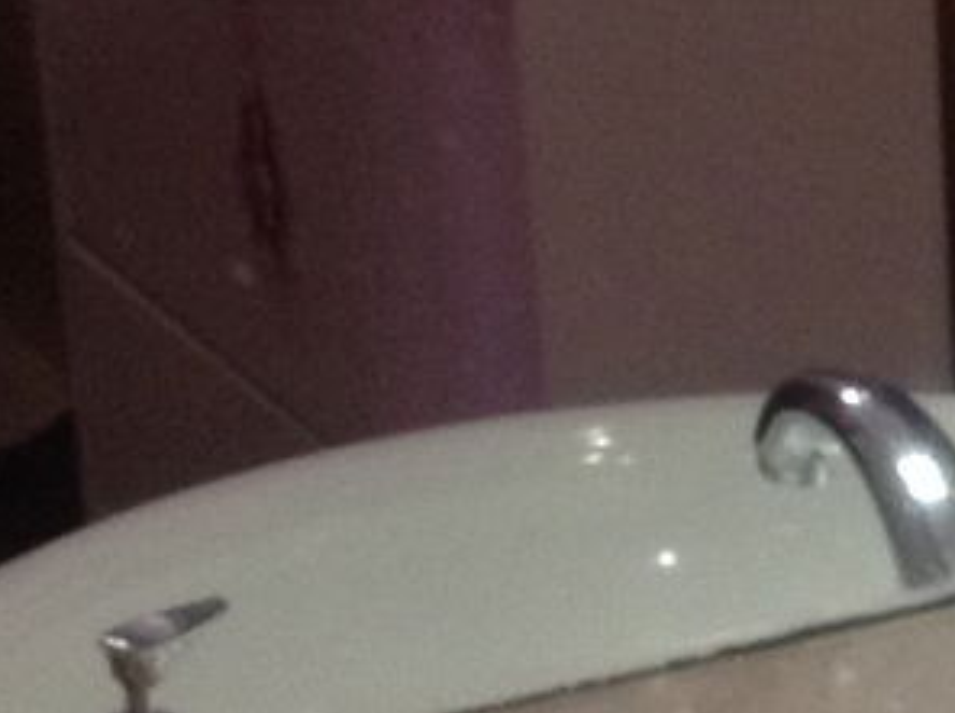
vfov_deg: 7.8
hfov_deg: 9.9
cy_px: 550
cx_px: 1739
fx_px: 5206
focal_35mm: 189
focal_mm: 4.28
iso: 125
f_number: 2.4
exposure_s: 1/15
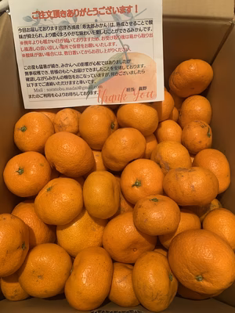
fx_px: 235
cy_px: 156
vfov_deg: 67.3
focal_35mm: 26
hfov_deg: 53.1
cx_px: 118
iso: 250
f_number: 1.8
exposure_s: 1/33
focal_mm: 4.25
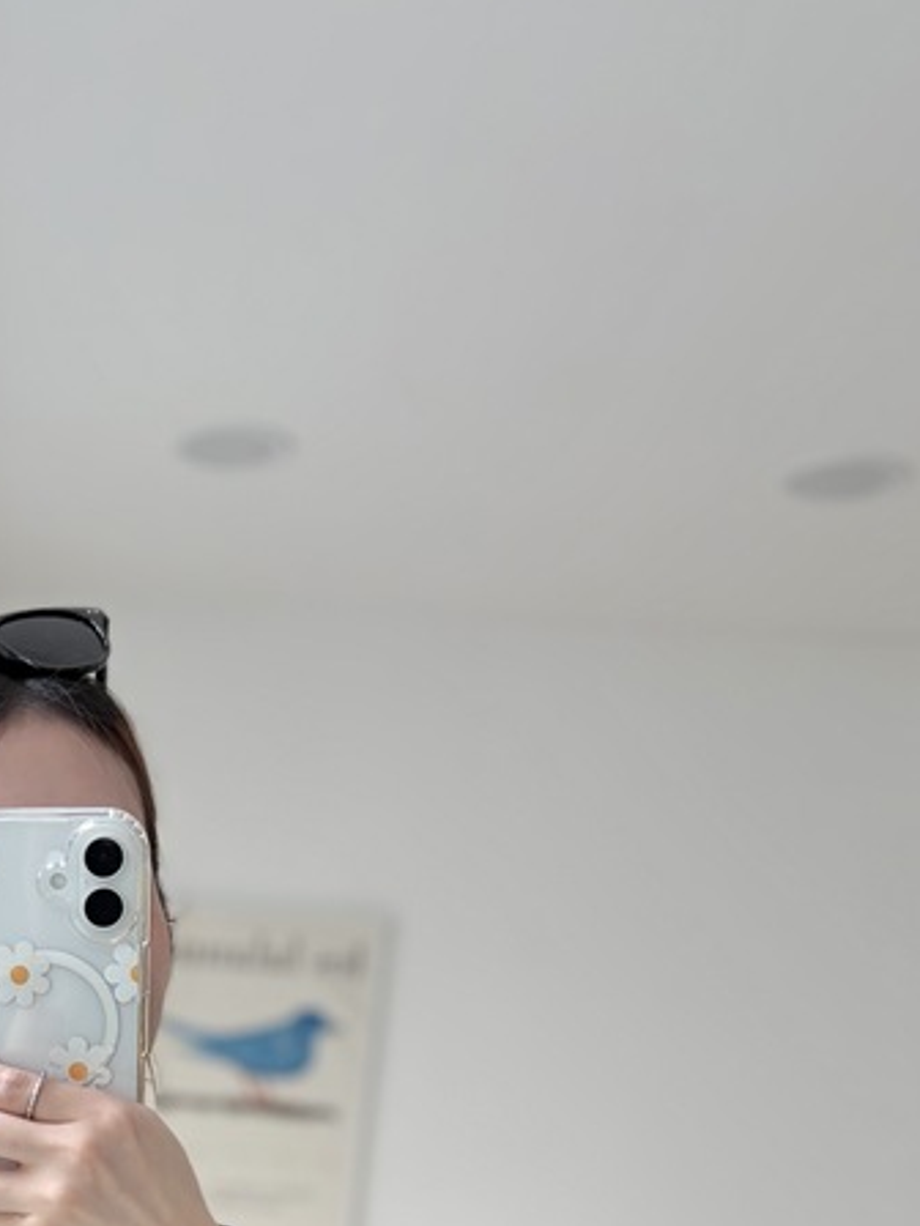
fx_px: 2055
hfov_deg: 23.8
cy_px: 1333
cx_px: -63
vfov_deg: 30.0
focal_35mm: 58
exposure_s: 1/120
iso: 100
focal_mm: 5.96
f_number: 1.6
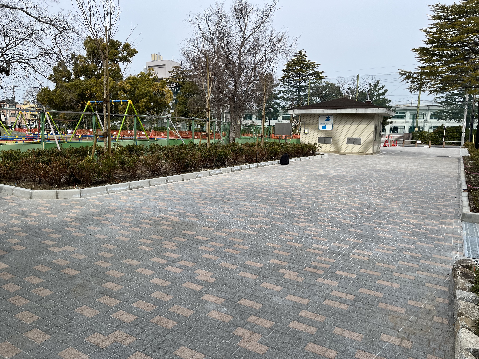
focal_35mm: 26
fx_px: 360
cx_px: 240
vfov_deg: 53.1
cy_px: 180
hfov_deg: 67.3
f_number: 1.6
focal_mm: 5.1
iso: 50
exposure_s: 1/3215
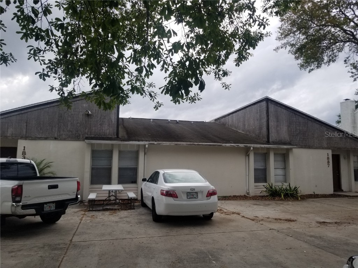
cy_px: 134
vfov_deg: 53.1
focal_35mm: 26
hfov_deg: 67.3
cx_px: 179
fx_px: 269
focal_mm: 4.3
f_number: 1.7
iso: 50
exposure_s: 1/940
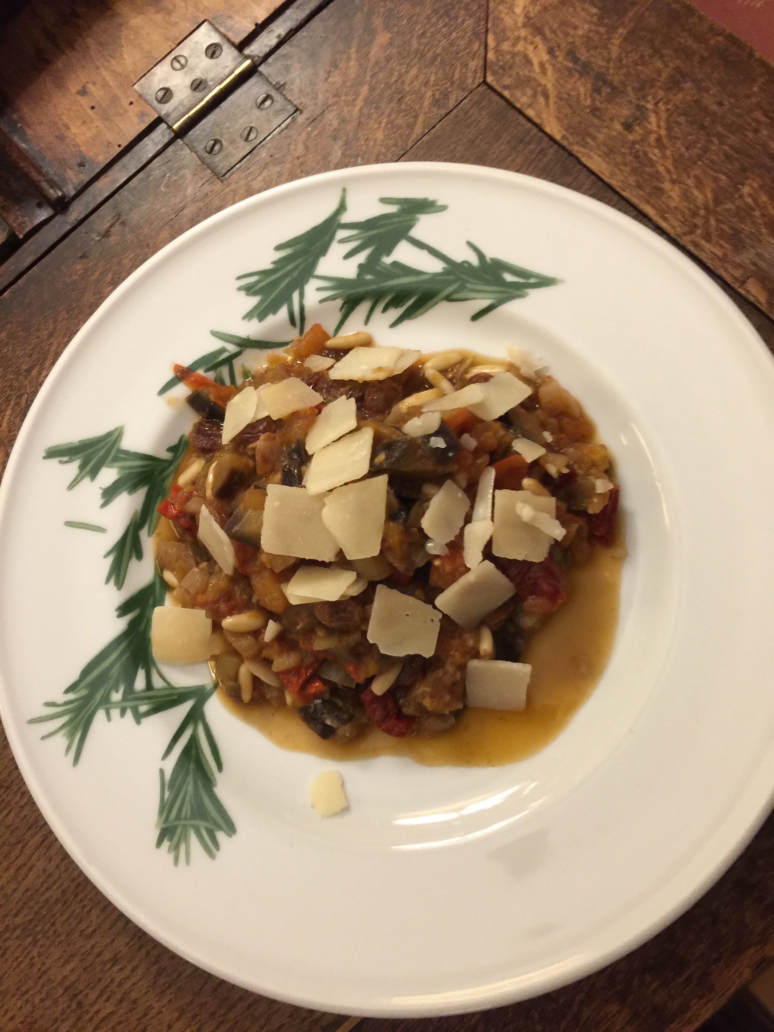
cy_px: 516
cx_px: 387
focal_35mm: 29
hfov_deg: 48.2
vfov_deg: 61.7
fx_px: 865
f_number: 2.2
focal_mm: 4.15
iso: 100
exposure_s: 1/10
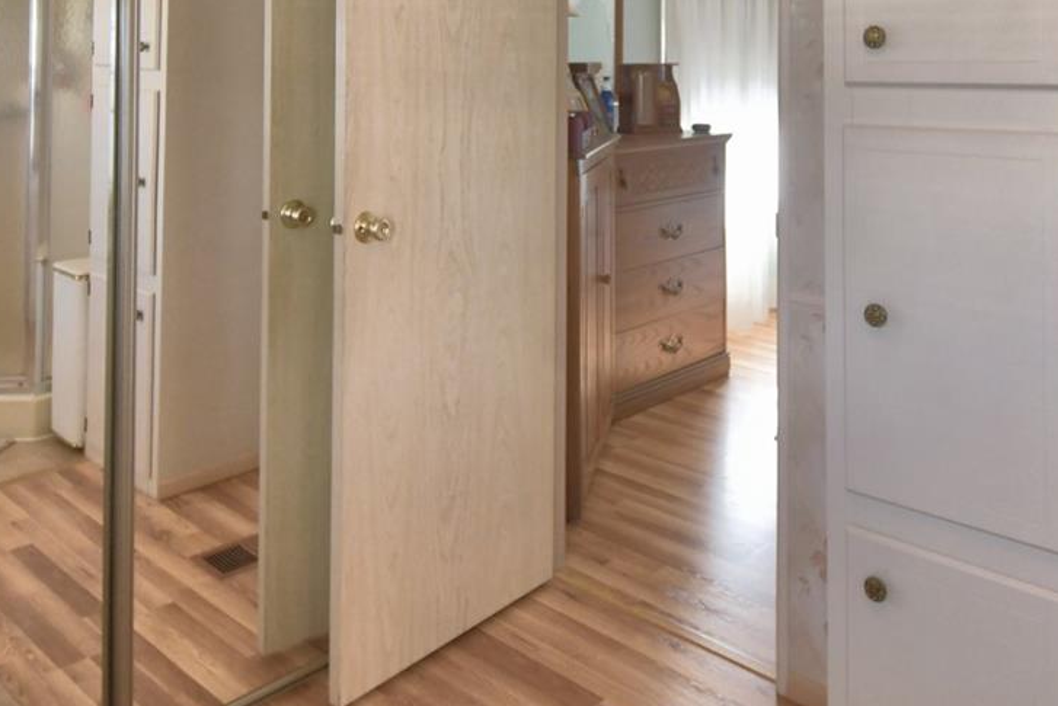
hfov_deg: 57.1
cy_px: 49
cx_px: 588
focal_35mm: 33
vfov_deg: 37.0
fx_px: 970
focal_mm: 10
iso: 450
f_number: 4.5
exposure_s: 1/30
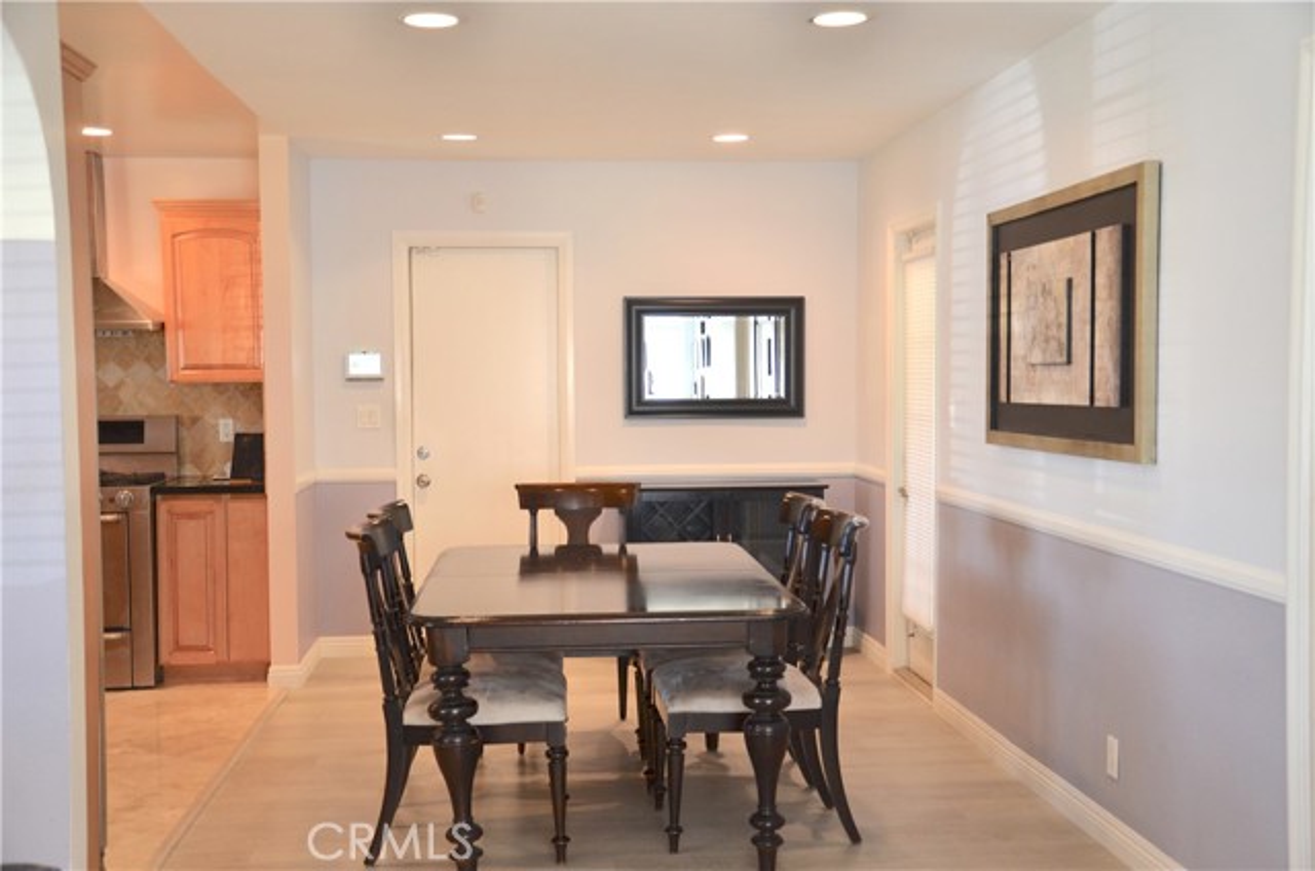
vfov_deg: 29.7
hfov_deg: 43.7
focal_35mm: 45
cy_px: 436
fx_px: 1640
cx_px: 658
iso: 500
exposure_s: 1/60
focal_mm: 30
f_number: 4.2
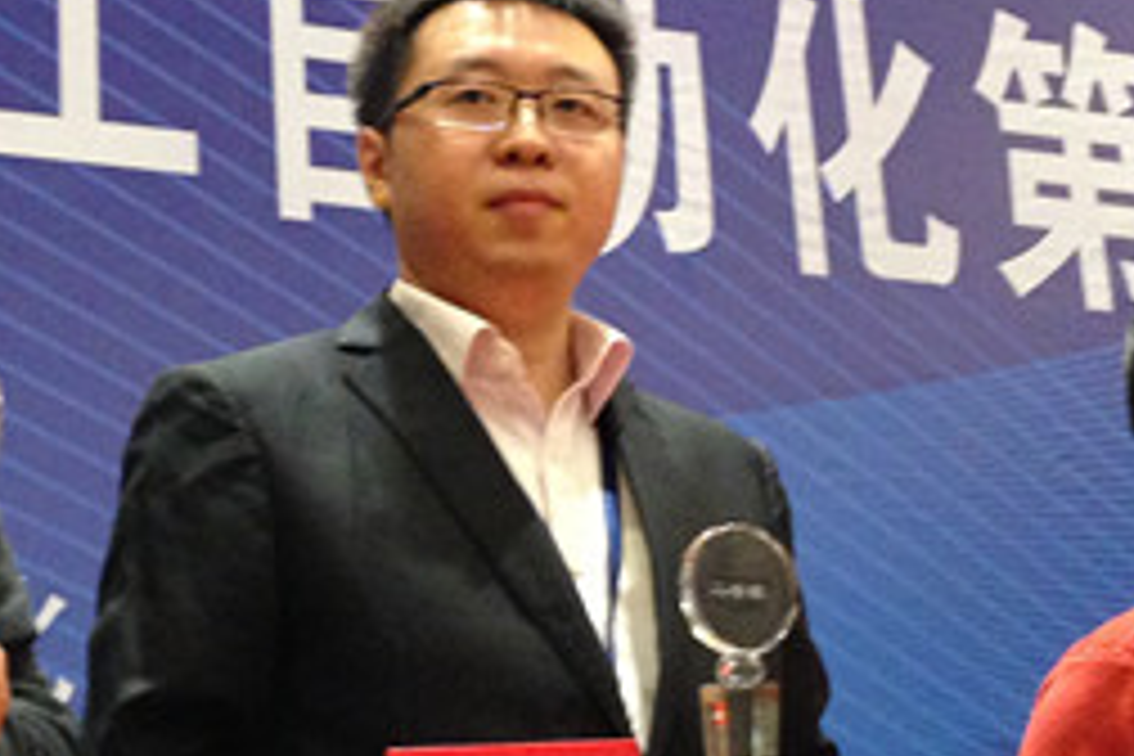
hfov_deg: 18.7
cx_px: 418
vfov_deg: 12.6
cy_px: 346
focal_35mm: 109
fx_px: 3433
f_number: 2.4
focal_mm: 4.13
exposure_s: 1/20
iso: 320
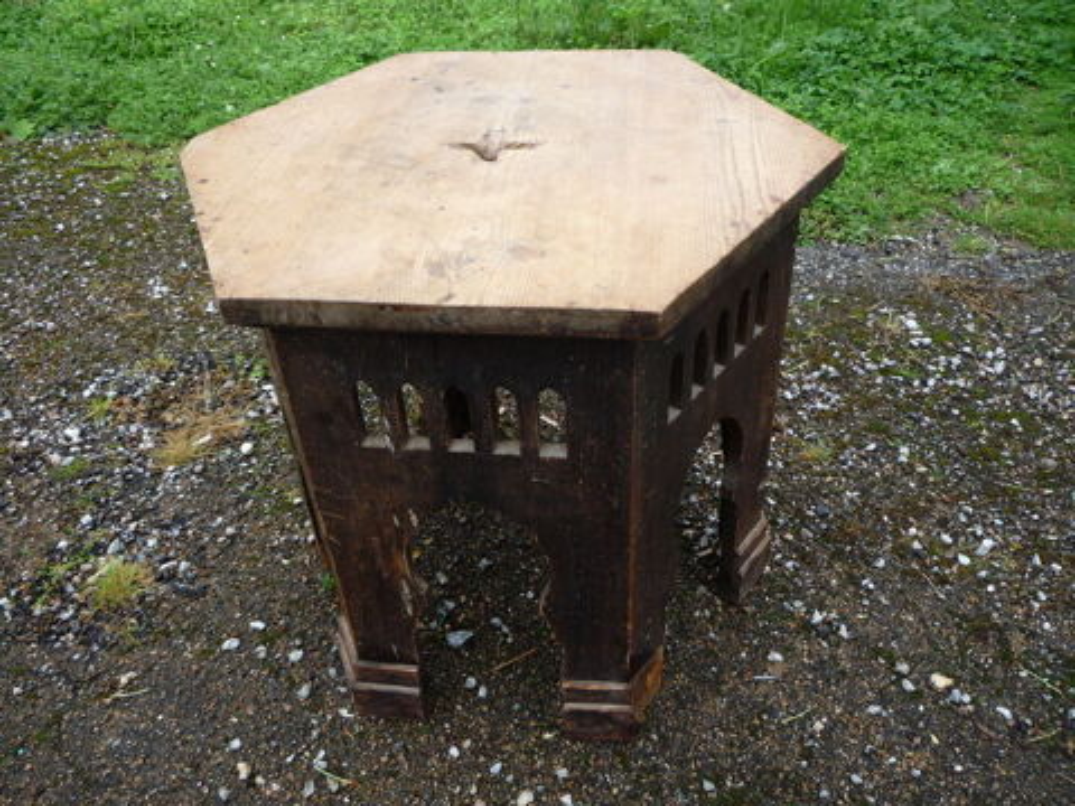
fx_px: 932
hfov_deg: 60.0
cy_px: 403
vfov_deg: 46.8
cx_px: 538
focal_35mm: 30
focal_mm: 5.2
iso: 100
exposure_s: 1/100
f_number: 3.3
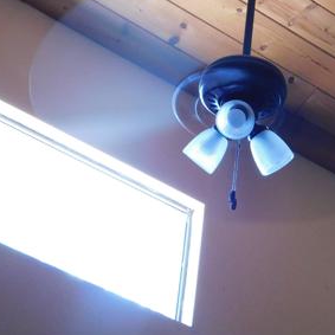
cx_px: 292
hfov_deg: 14.6
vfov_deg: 14.7
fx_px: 1292
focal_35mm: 118
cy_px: 104
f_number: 4
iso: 400
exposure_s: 1/10
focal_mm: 10.4
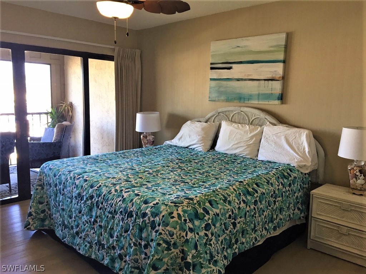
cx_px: 183
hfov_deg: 61.7
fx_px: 307
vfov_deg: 48.2
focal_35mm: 29
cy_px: 137
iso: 64
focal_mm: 4.15
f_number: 2.2
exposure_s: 1/30
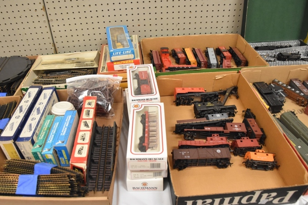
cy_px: 102
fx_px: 239
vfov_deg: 46.4
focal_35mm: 28
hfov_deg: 65.5
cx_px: 152
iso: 2800
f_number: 4
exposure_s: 1/60
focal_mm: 16
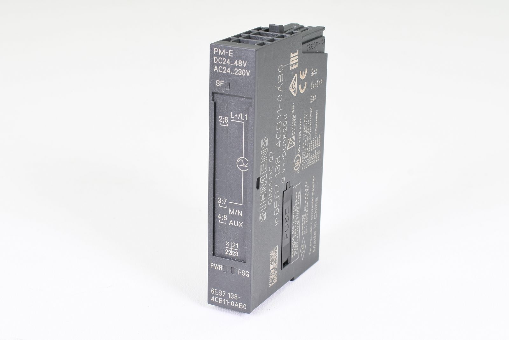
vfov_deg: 18.0
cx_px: 254
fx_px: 1075
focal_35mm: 76
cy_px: 170
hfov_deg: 26.6
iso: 250
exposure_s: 1/30
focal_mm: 38
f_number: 11
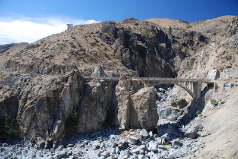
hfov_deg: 67.3
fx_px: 179
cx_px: 119
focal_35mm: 27
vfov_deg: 48.1
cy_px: 80
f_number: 5
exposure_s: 1/80
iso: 100
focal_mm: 18
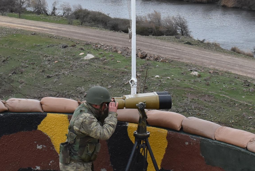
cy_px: 31
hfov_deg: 17.3
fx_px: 837
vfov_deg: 11.6
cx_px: 122
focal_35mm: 118
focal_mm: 30
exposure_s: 1/500
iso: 800
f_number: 8
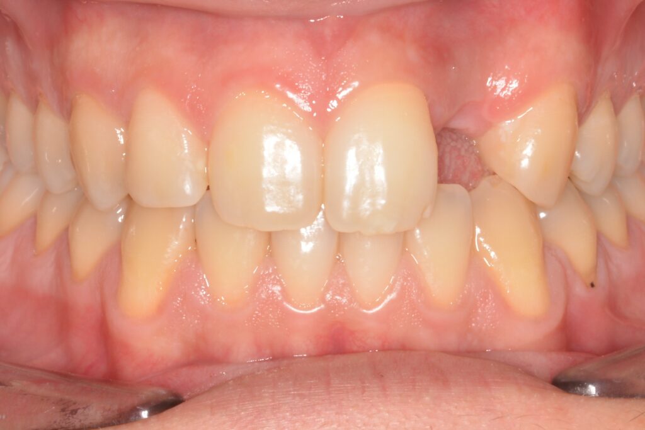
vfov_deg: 10.2
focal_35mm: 135
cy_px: 215
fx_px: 2419
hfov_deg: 15.2
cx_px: 322
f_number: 22
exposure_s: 1/60
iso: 160
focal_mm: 90
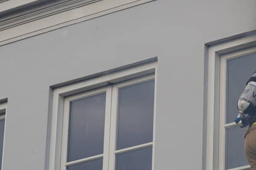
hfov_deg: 9.4
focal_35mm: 217
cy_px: 46
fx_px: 1543
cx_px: 266
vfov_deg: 6.3
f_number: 7.1
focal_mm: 46.9
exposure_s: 1/125
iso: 125
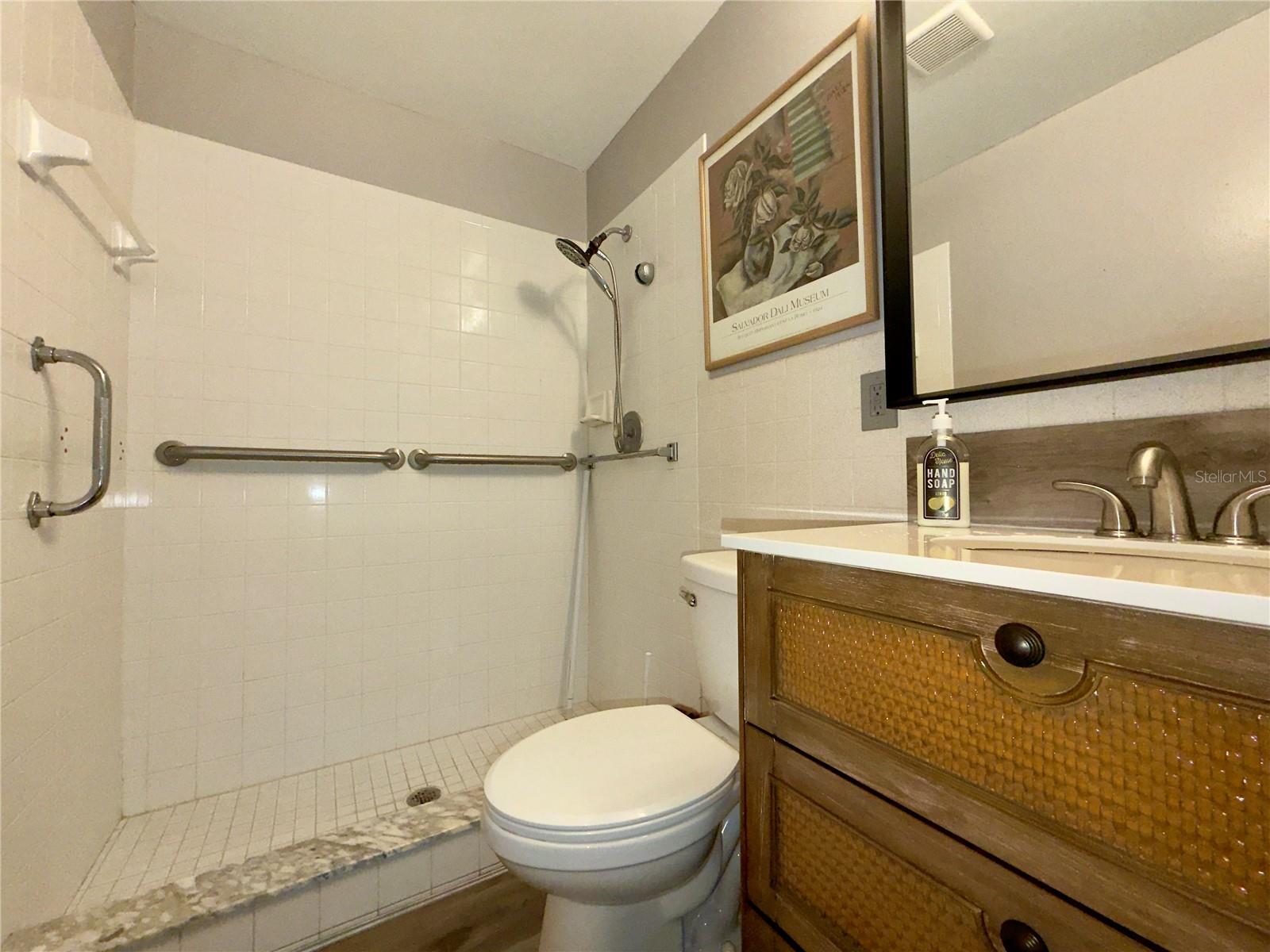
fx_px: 514
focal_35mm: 14
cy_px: 476
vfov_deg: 85.7
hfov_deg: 102.1
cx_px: 635
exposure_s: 1/120
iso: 200
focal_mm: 2.22
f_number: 2.2
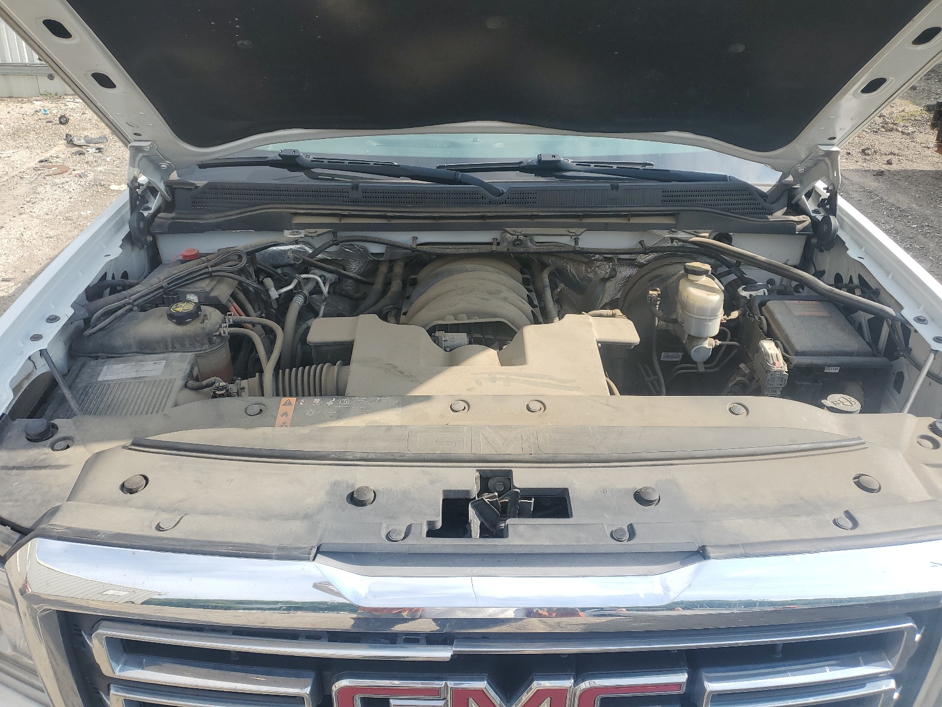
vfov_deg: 53.1
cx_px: 471
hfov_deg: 67.3
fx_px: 708
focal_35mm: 26
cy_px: 354
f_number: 1.5
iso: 50
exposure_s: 1/1429
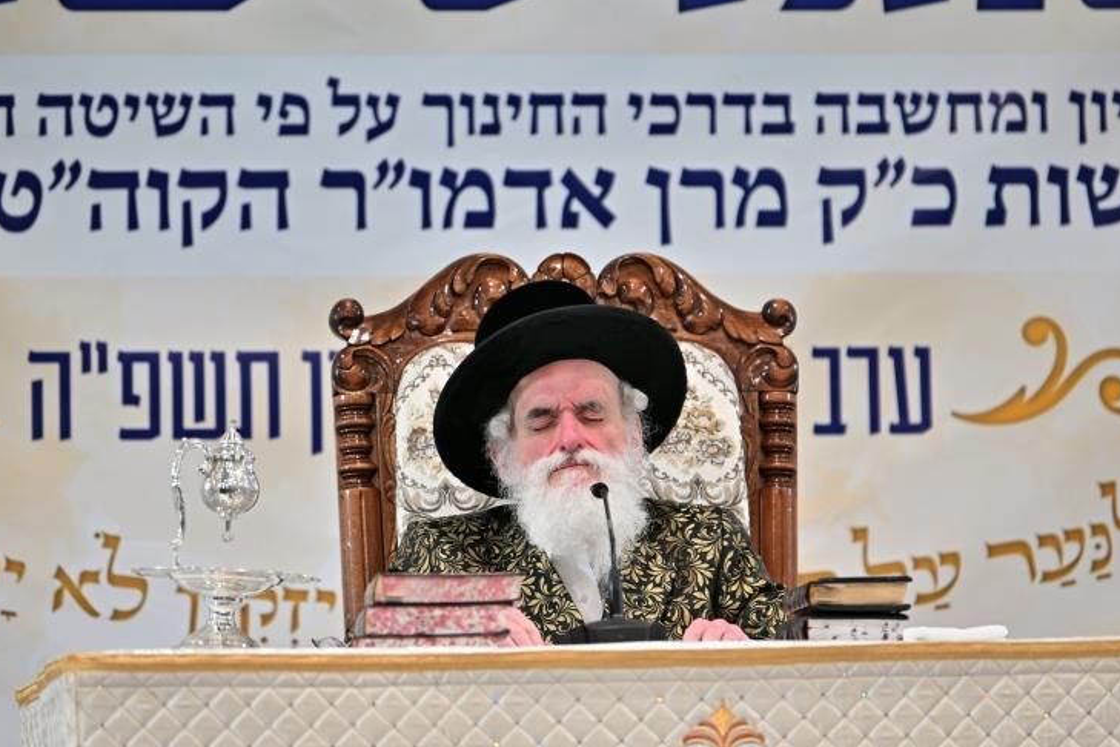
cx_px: 548
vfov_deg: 4.9
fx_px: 8742
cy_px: 300
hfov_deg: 7.3
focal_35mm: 281
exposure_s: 1/160
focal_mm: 200
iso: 250
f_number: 2.8
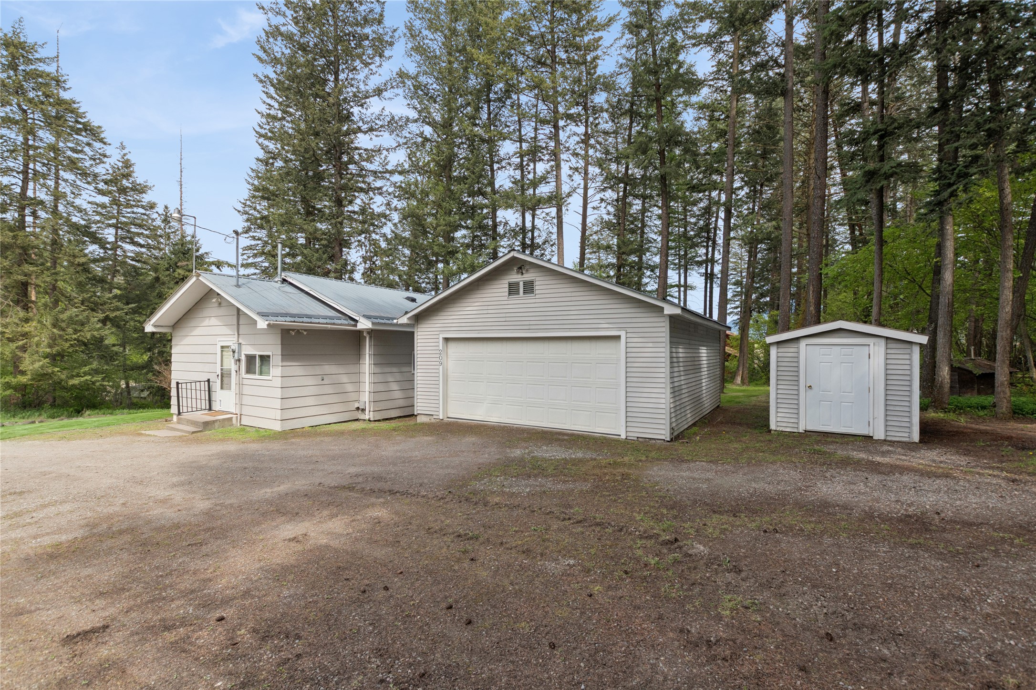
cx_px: 518
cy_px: 345
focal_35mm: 15
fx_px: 432
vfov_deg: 77.3
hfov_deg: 100.4
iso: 100
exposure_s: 1/500
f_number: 6.3
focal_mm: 10
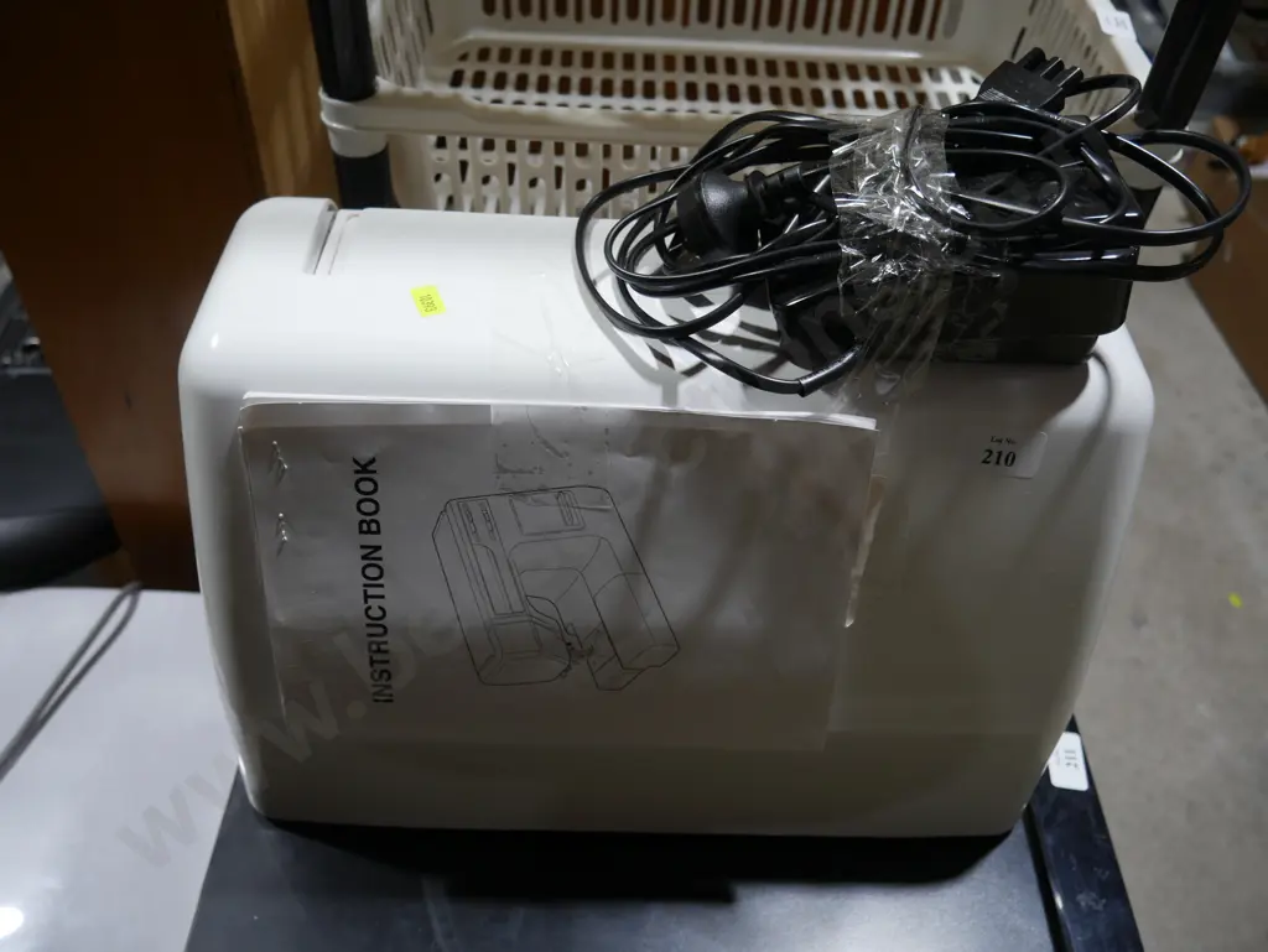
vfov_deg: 46.8
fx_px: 1099
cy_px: 476
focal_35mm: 30
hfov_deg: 59.9
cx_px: 634
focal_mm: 15
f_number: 3.6
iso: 200
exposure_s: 1/100
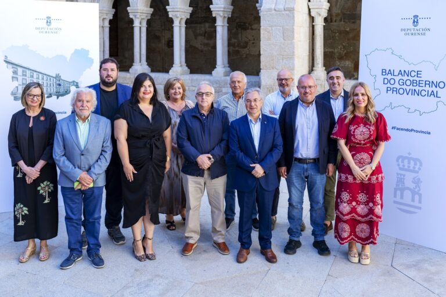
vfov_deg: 37.9
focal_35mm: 35
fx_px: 434
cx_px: 223
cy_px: 148
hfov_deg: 54.4
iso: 320
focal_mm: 35
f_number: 4
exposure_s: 1/320
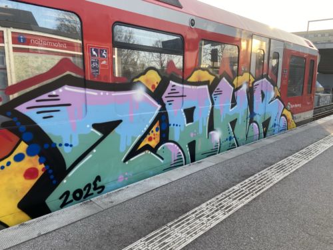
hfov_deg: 67.3
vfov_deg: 53.1
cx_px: 166
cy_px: 125
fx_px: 250
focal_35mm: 26
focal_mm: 4.25
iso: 32
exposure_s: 1/285
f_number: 1.8
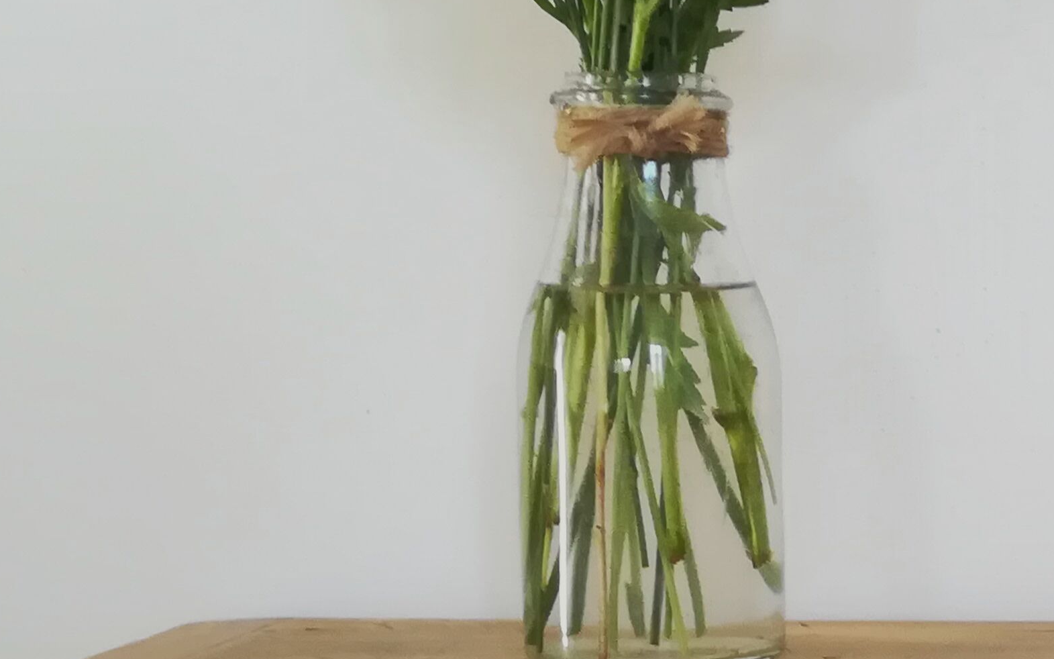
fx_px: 2614
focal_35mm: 91
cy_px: 669
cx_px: 1182
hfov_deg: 21.5
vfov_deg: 14.1
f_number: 2.2
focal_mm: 3.83
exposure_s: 1/33.3
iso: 320
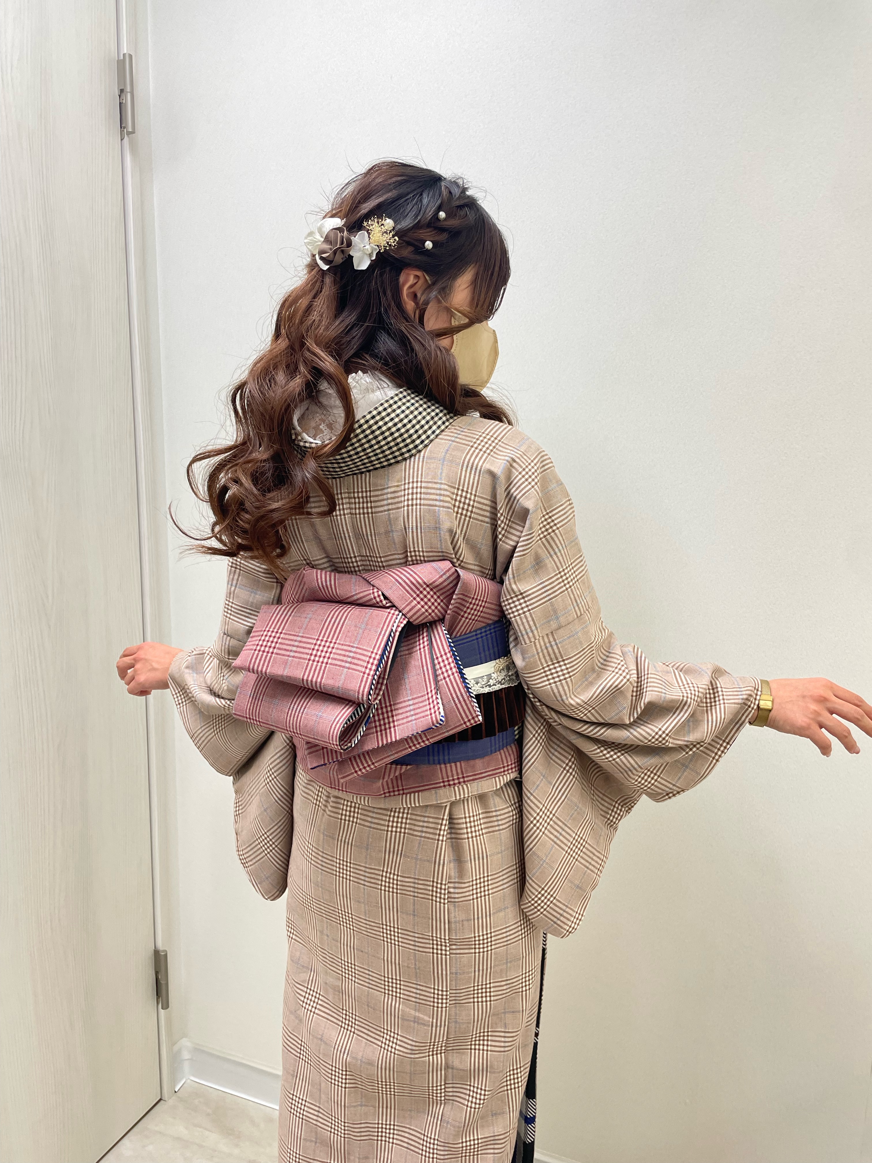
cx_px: 436
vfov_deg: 67.3
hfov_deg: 53.1
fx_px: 873
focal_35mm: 26
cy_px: 582
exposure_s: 1/100
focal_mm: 4.2
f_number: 1.6
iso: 80
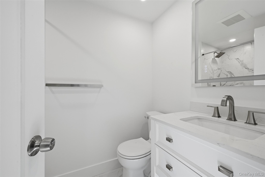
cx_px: 132
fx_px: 103
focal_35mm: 14
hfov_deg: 104.3
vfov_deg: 81.2
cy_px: 88
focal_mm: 14
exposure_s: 1/160
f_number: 16
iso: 640
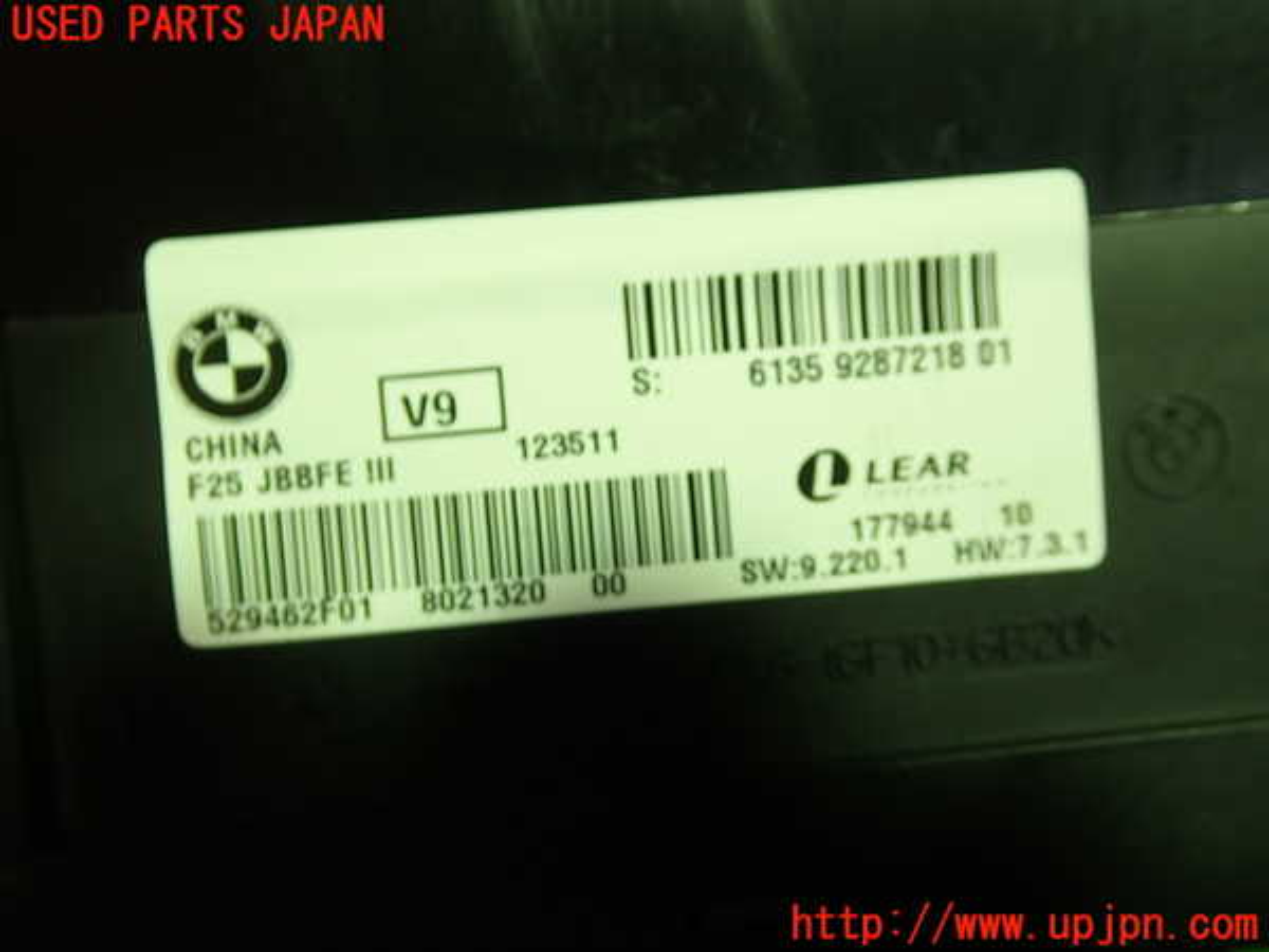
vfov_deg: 44.2
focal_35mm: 32
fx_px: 1173
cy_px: 476
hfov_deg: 56.8
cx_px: 634
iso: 200
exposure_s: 1/40
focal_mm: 5.79
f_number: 2.4
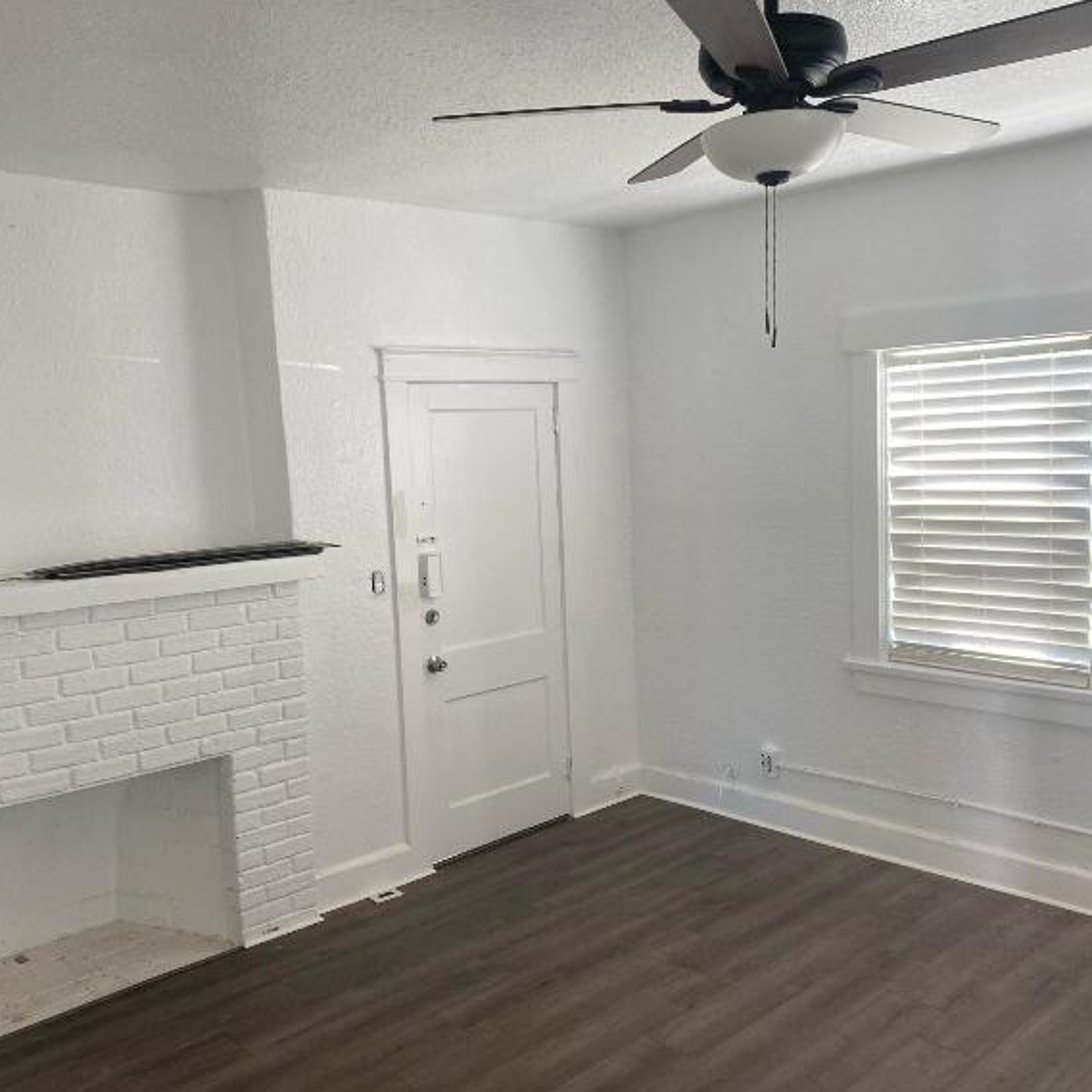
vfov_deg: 52.4
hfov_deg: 52.5
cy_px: 608
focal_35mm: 31
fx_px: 1106
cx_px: 543
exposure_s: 1/120
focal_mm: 4.25
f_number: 1.8
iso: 100
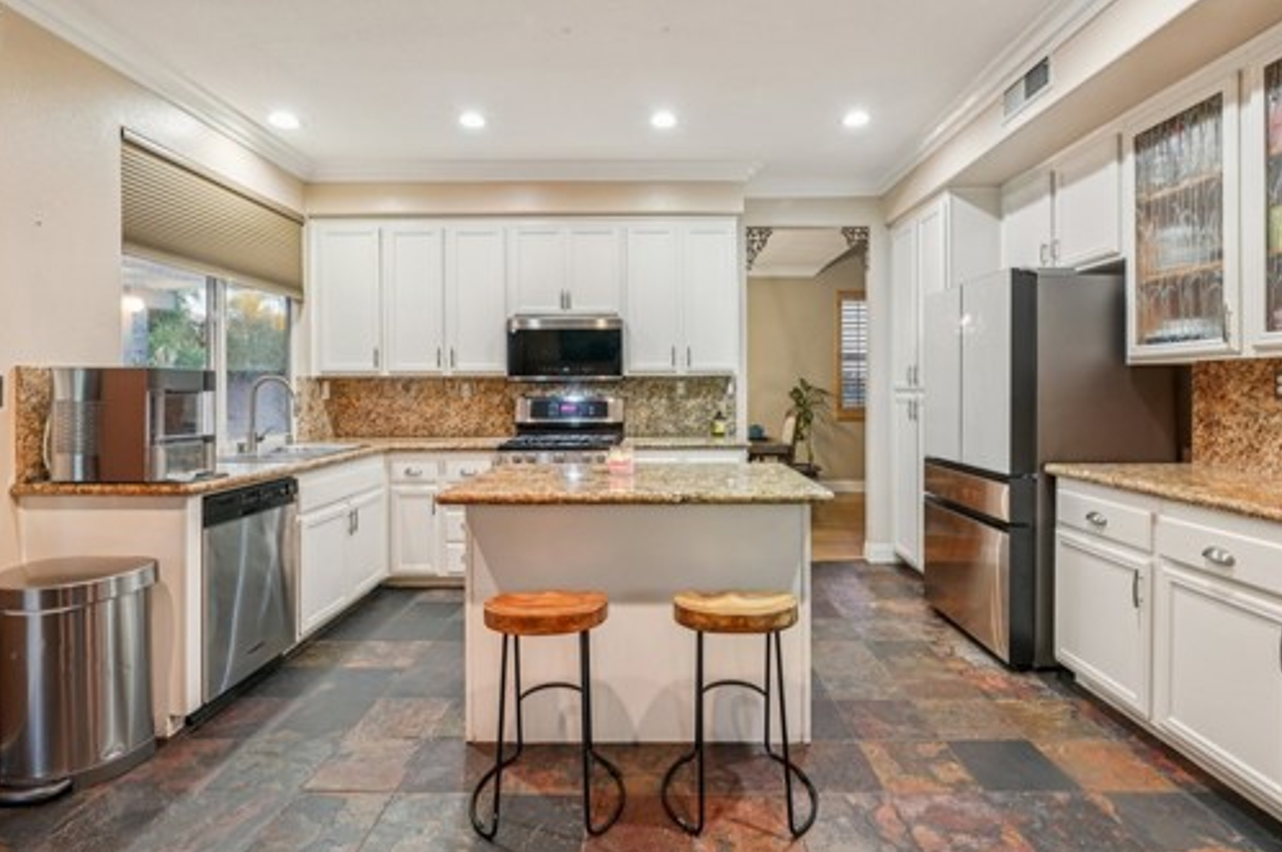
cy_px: 384
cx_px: 649
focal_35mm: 18
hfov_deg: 90.1
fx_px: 640
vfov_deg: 67.1
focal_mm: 14
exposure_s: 1/6
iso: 400
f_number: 8
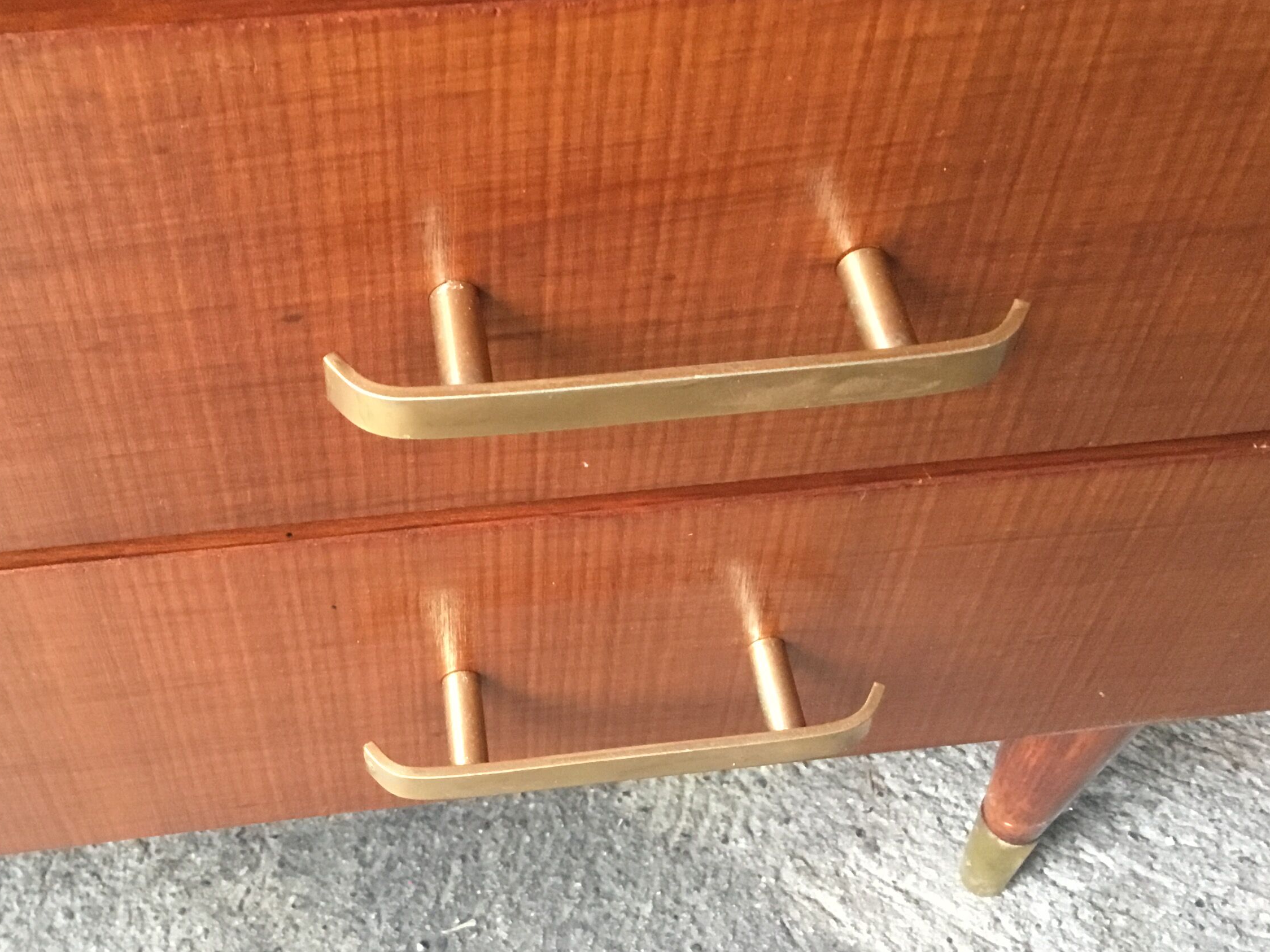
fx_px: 1651
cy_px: 400
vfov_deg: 32.1
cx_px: 481
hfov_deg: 41.8
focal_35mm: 45
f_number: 2.4
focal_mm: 3.3
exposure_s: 1/20
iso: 250
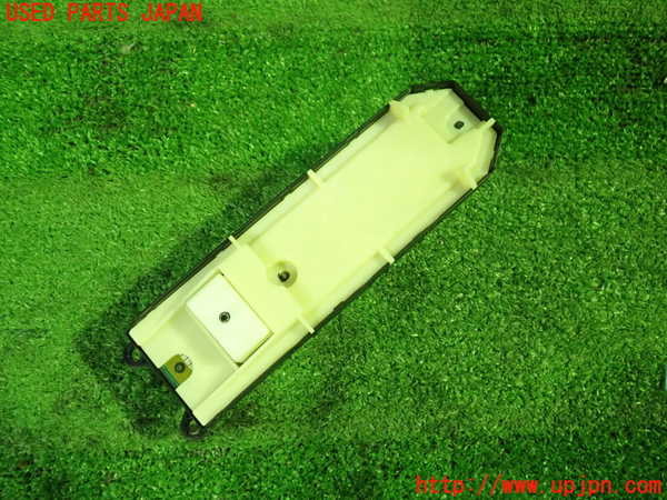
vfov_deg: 46.8
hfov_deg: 60.0
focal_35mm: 30
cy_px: 250
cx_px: 334
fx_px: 578
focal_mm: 5.5
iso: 800
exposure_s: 1/50
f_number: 2.3
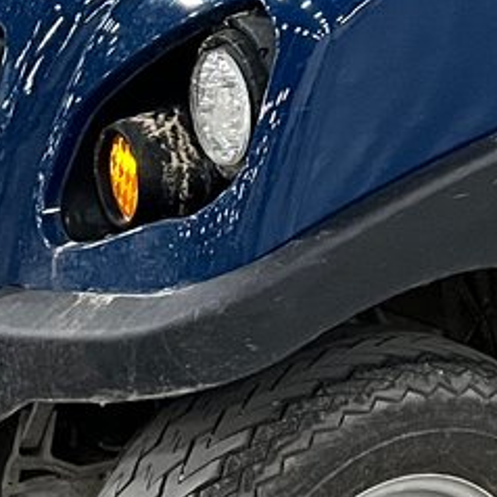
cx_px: 863
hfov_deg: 11.2
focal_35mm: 146
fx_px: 2372
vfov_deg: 11.7
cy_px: -137
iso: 320
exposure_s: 1/60
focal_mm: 5.1
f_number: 1.6
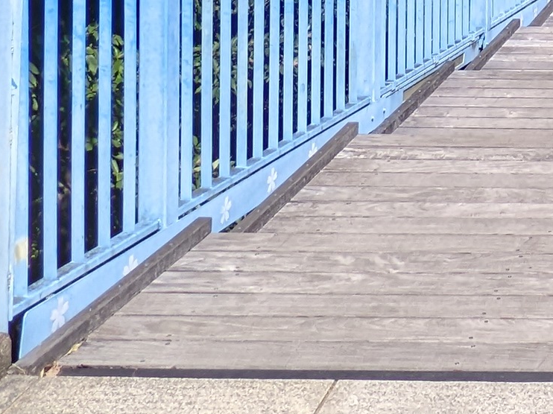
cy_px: -483
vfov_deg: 13.7
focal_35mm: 87
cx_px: 801
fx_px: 1389
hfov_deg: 19.8
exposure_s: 1/928
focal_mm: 2.22
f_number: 2.2
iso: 37
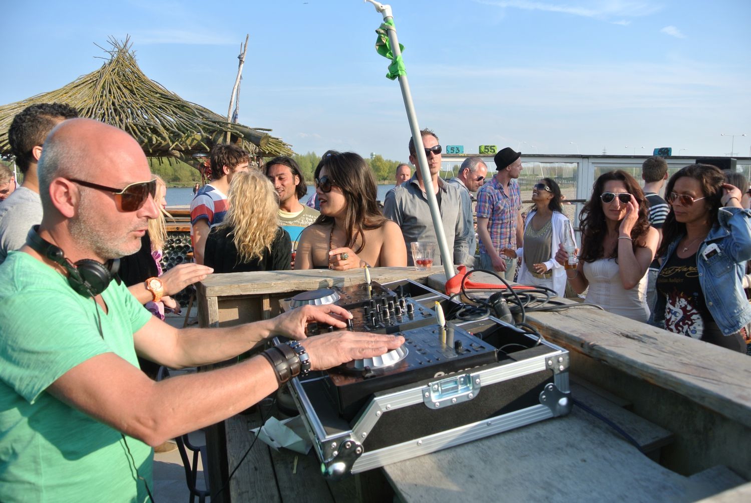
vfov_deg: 48.0
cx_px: 376
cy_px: 252
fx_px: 564
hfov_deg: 67.3
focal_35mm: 27
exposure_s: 1/400
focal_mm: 10
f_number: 5
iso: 100
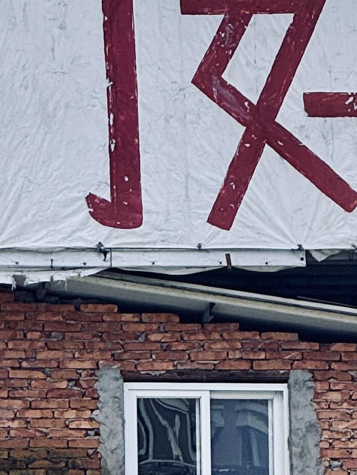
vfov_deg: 3.8
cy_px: 147
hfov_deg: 2.9
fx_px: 7077
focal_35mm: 515
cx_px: -5
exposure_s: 1/1395
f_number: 2.8
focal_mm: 15.66
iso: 50
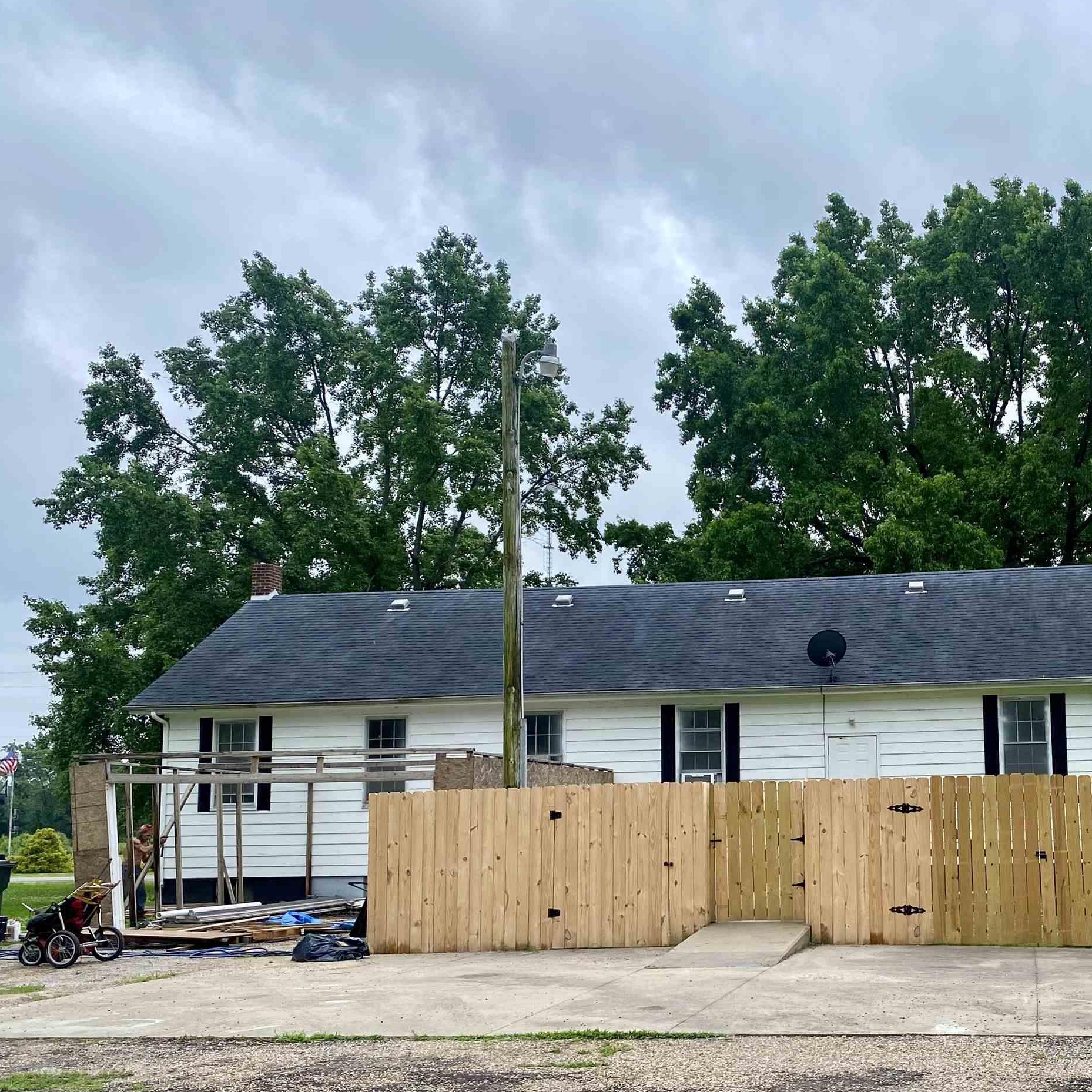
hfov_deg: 42.2
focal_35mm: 38
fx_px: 1356
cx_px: 850
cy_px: 670
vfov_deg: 43.6
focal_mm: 4.25
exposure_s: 1/1565
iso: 32
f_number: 1.8
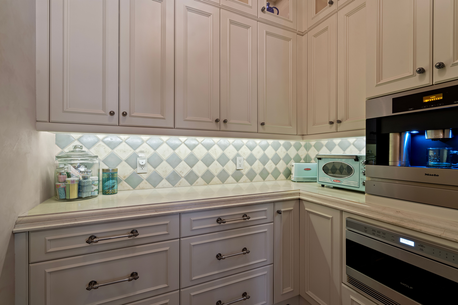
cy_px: 152
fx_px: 204
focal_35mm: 16
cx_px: 229
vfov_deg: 73.7
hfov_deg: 96.7
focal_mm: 16
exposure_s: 1/1.67
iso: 640
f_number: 9
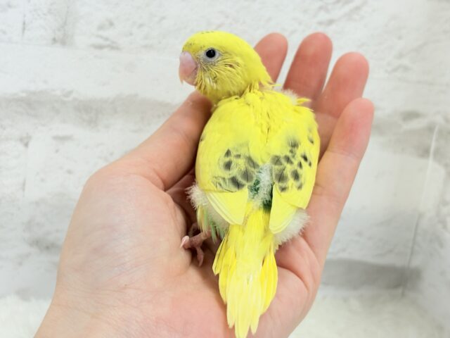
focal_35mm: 52
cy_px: 169
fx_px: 676
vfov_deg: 28.0
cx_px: 225
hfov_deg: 36.8
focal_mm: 5.96
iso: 40
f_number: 1.6
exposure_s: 1/50
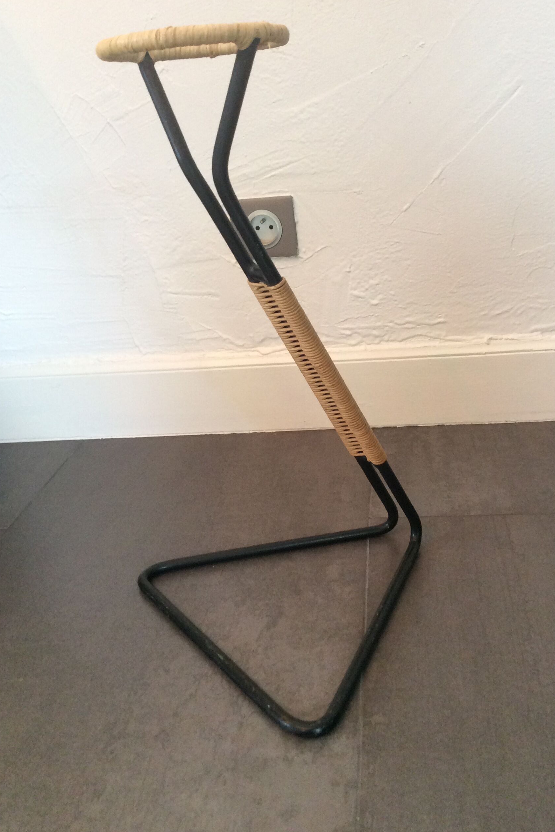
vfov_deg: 55.8
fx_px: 786
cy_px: 417
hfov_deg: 38.8
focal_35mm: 34
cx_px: 314
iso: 125
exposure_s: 1/25
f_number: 2.4
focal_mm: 3.3
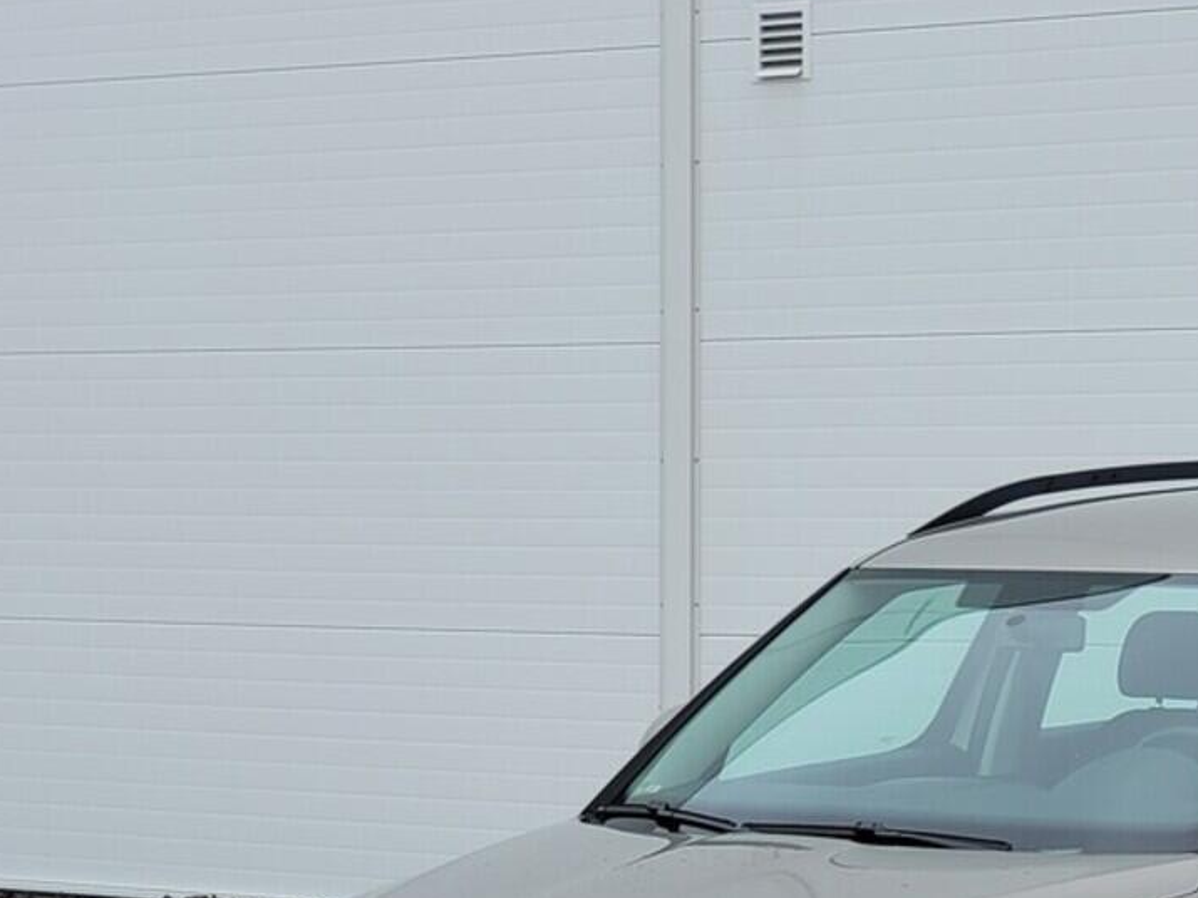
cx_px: 1116
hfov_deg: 12.8
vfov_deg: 9.6
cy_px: 886
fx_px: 5294
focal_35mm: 153
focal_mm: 7.12
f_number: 2.4
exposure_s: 1/50
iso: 32
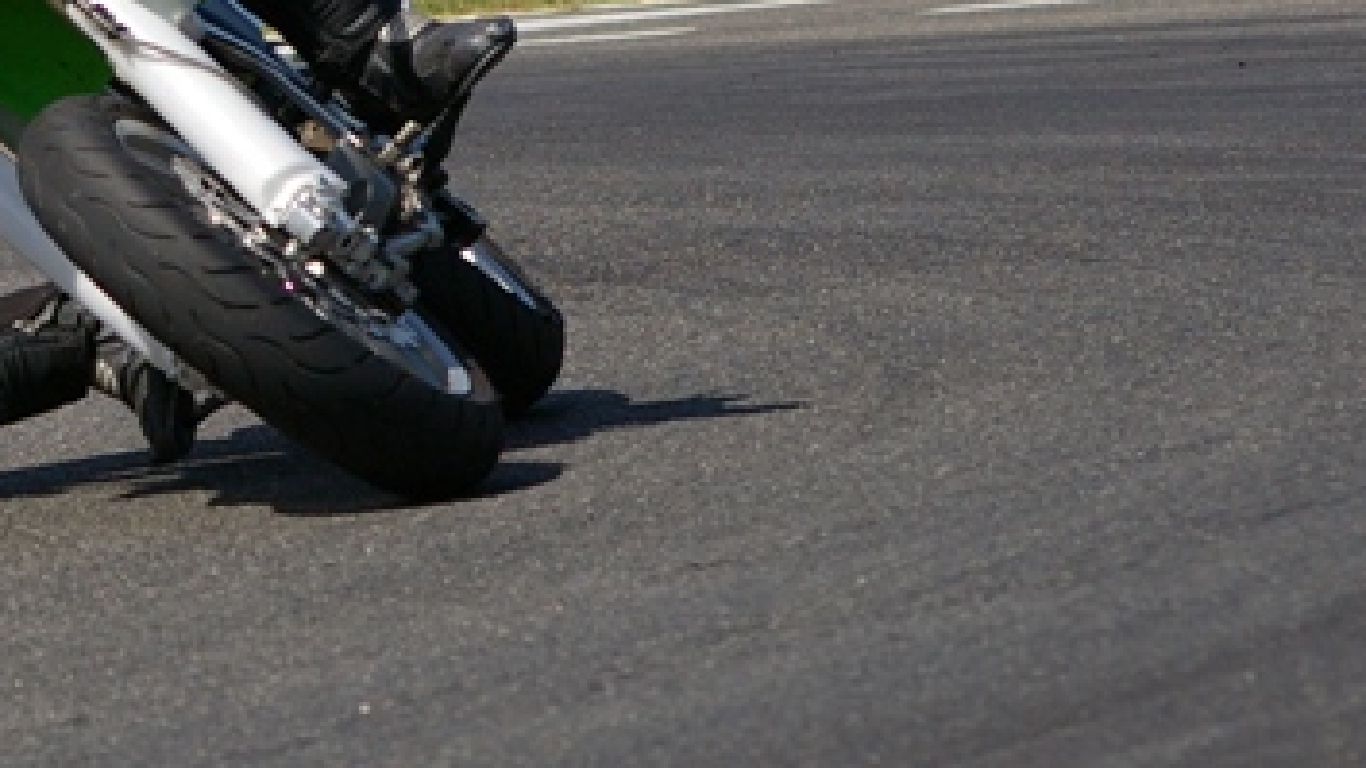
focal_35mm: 355
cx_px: 4
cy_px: 66
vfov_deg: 3.4
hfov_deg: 6.1
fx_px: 12856
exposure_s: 1/2000
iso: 400
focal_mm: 100
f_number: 5.6
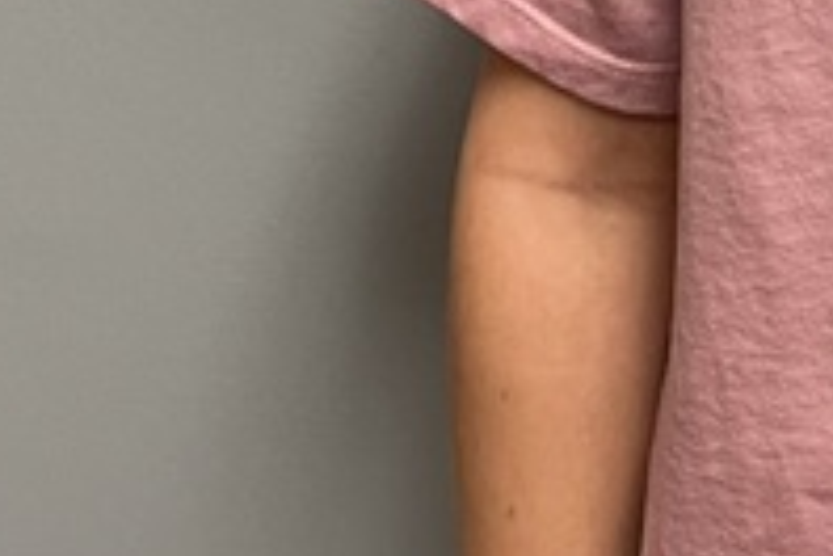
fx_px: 3239
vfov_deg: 9.2
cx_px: 1153
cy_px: -531
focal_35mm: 140
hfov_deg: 14.0
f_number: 1.6
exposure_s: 1/60
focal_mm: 4.2
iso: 100
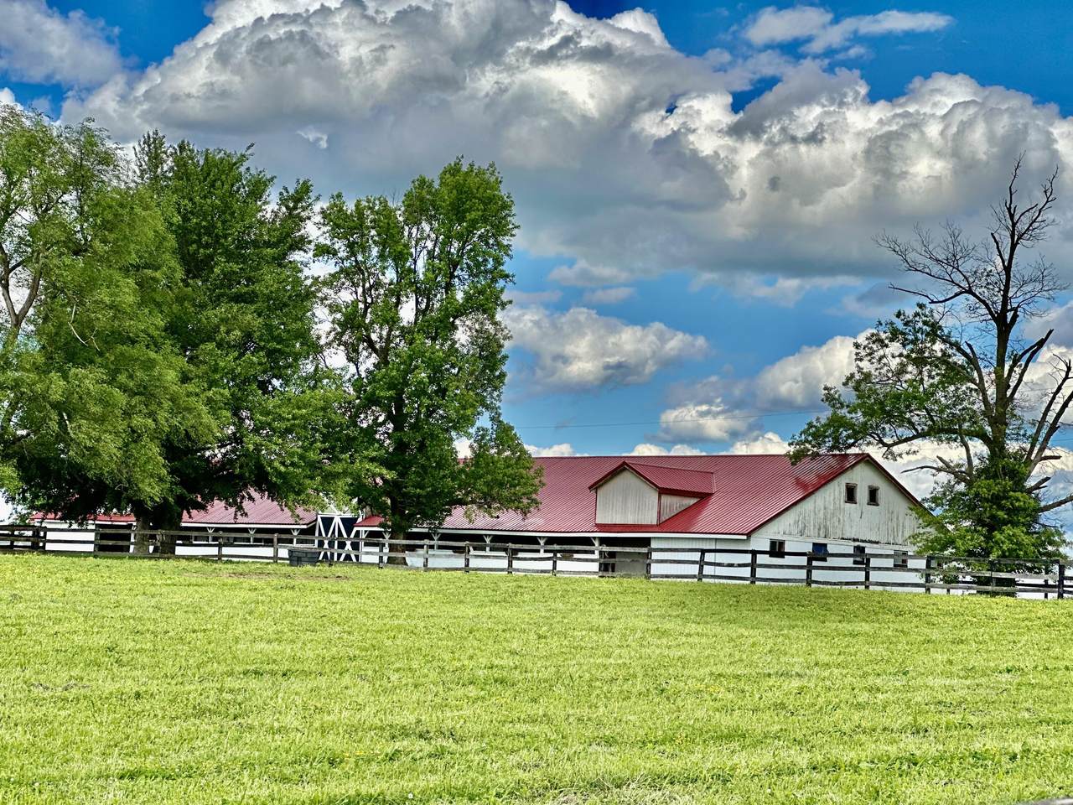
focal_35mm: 77
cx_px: 536
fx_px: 2387
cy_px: 402
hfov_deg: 25.3
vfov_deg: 19.1
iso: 32
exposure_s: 1/911
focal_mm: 9
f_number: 2.8
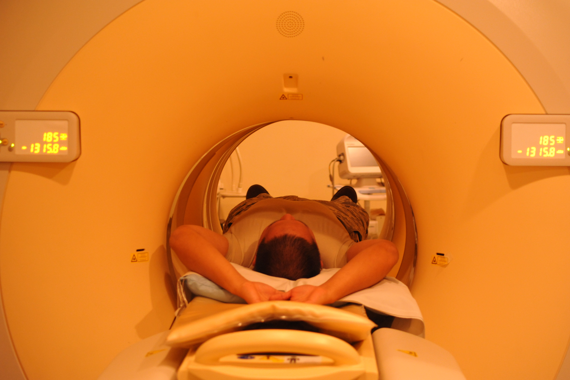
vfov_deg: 19.4
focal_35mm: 70
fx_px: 1108
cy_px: 190
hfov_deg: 28.9
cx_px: 285
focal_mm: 70
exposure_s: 1/25
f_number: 4.5
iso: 3200
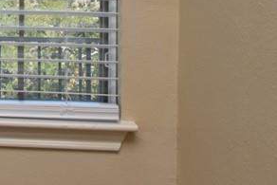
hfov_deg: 22.5
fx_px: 600
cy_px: -26
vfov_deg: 16.9
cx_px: -108
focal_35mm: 78
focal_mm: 14
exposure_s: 1/125
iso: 400
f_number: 9.5
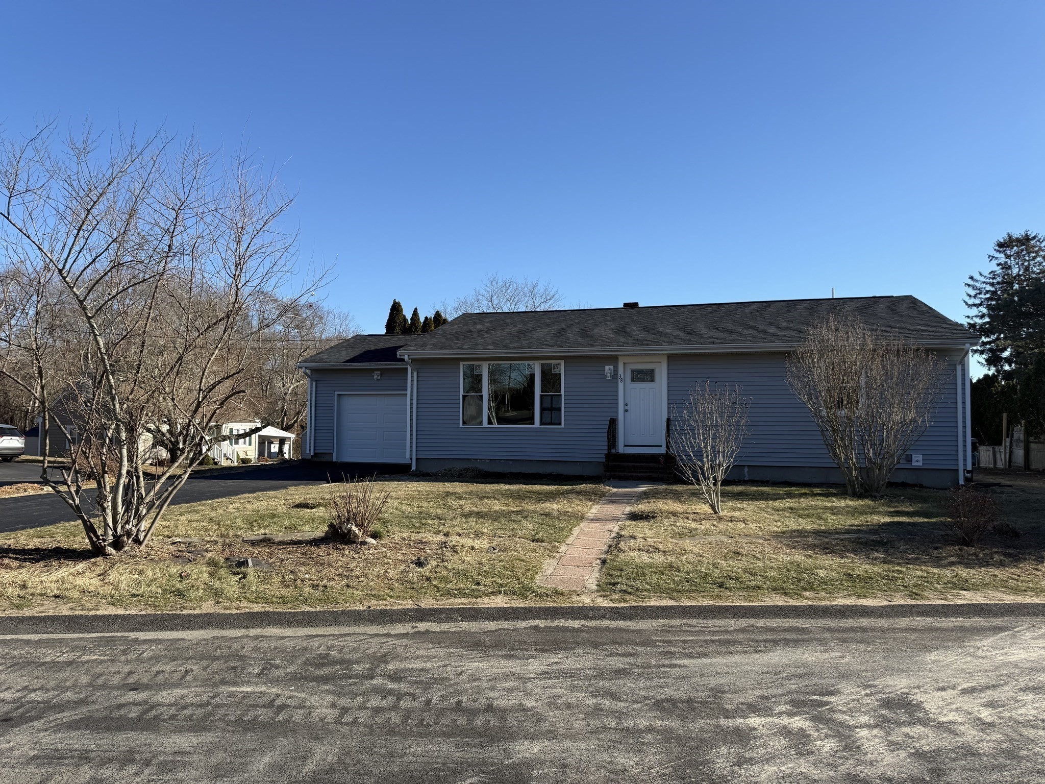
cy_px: 392
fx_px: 725
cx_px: 522
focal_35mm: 24
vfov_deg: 56.8
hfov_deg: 71.6
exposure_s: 1/3279
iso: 80
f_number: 1.78
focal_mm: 6.76
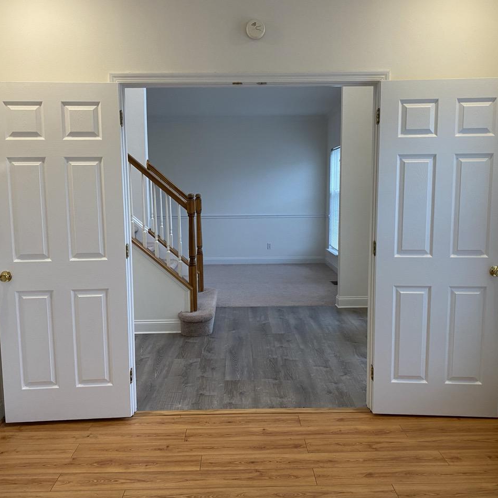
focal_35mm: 31
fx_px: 505
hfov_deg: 52.5
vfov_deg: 52.5
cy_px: 249
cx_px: 249
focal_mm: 4.25
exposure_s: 1/60
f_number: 1.8
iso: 80
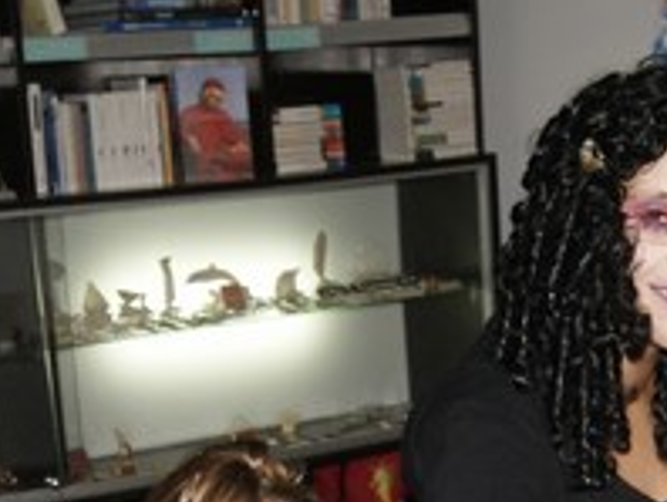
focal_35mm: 105
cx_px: 529
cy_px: 708
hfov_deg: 18.5
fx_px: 2026
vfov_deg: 13.5
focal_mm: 18
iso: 400
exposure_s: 1/60
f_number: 5.6
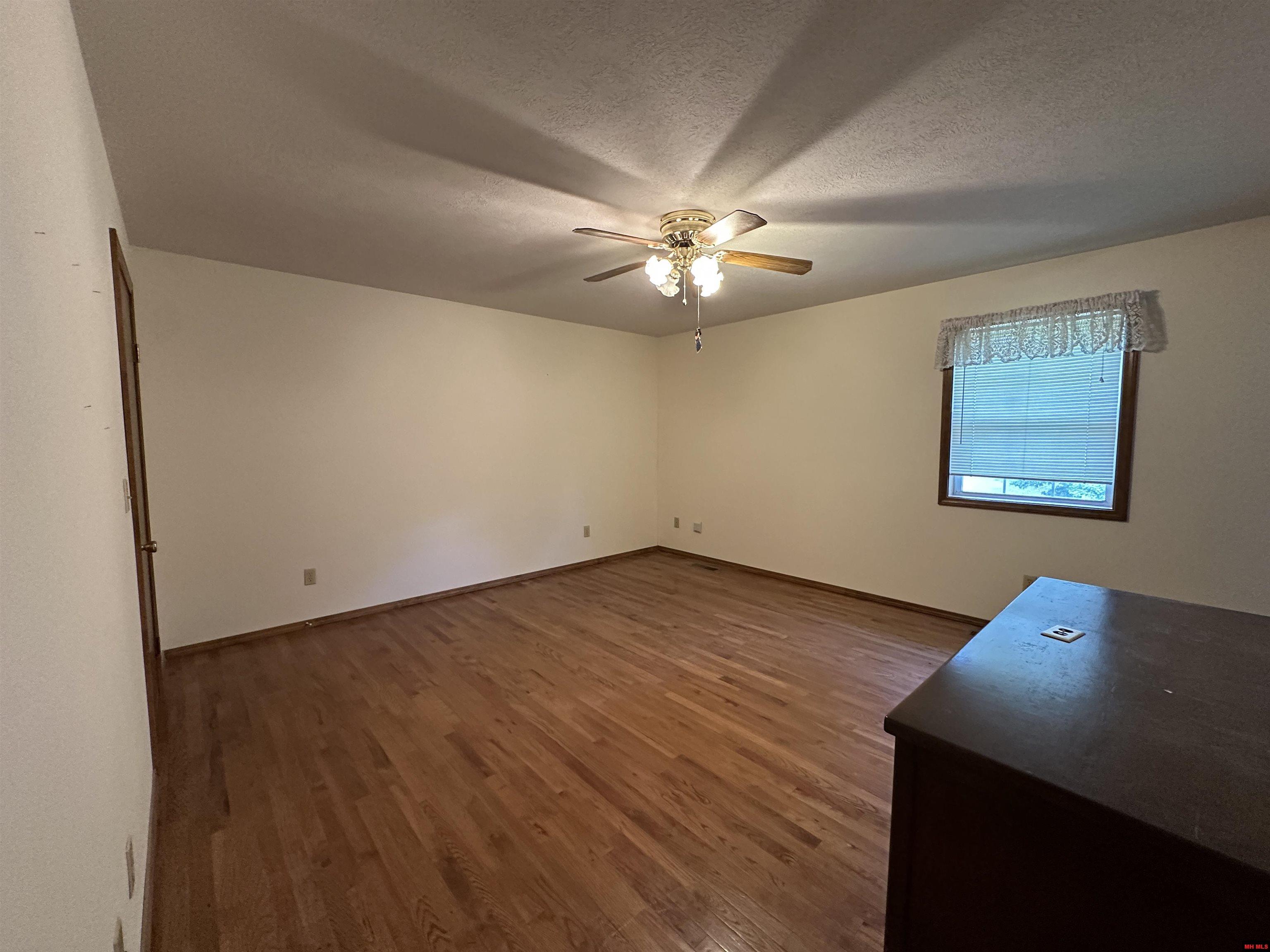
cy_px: 476
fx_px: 514
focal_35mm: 14
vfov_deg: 85.7
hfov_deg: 102.1
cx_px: 635
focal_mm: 2.22
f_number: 2.2
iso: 400
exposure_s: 1/60
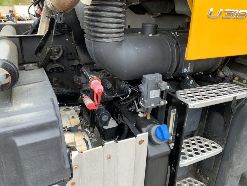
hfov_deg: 61.7
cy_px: 93
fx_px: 207
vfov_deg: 48.2
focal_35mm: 29
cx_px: 124
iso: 16
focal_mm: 3
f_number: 1.8
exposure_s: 1/189
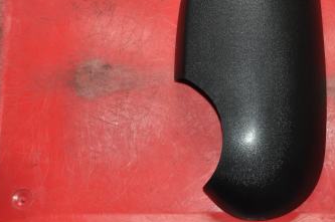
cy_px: 86
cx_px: 227
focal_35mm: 72
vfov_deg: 18.8
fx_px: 669
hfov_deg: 27.9
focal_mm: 32
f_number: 4.2
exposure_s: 1/60
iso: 800
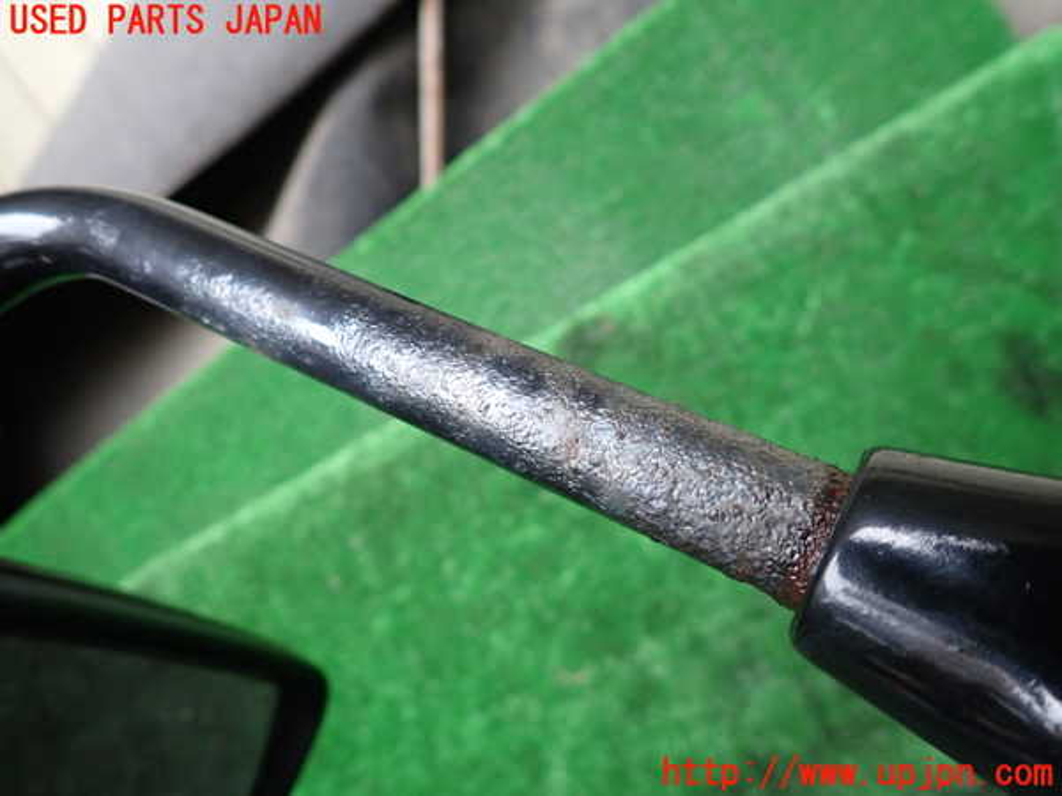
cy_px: 398
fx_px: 767
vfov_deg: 54.9
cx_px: 531
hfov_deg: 69.4
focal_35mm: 25
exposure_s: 1/30
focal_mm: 4.5
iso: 250
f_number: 2
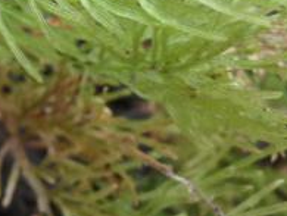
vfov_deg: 11.1
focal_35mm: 131
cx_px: 96
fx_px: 1088
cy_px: -46
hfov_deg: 15.0
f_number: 3.9
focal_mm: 7.25
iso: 64
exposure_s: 1/6
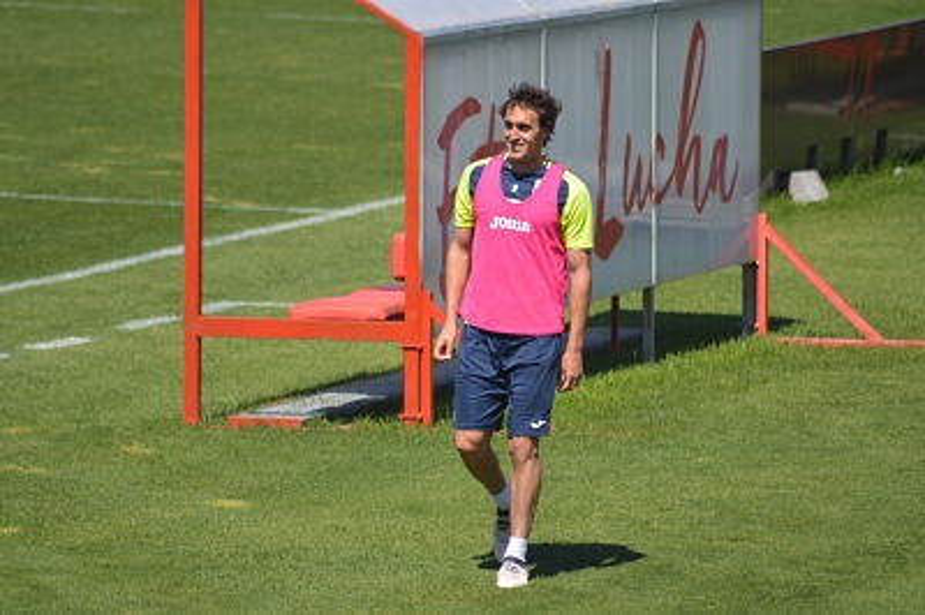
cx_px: 462
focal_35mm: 450
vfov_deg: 3.0
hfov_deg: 4.6
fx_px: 11553
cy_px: 308
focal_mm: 300
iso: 400
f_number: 5.6
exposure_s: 1/2000
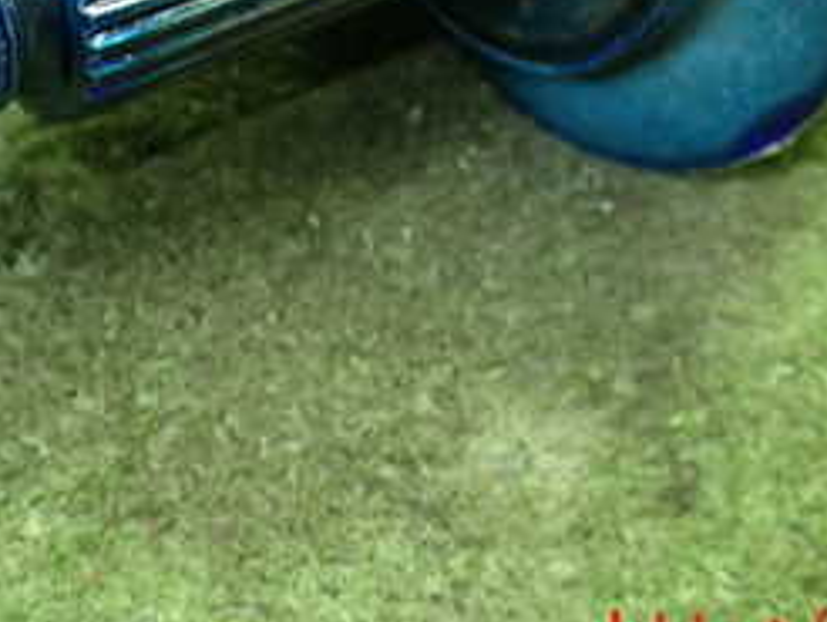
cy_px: -71
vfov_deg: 18.2
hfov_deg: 25.0
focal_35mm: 78
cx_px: 360
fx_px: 1865
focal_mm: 5.79
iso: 400
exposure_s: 1/30
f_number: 2.4
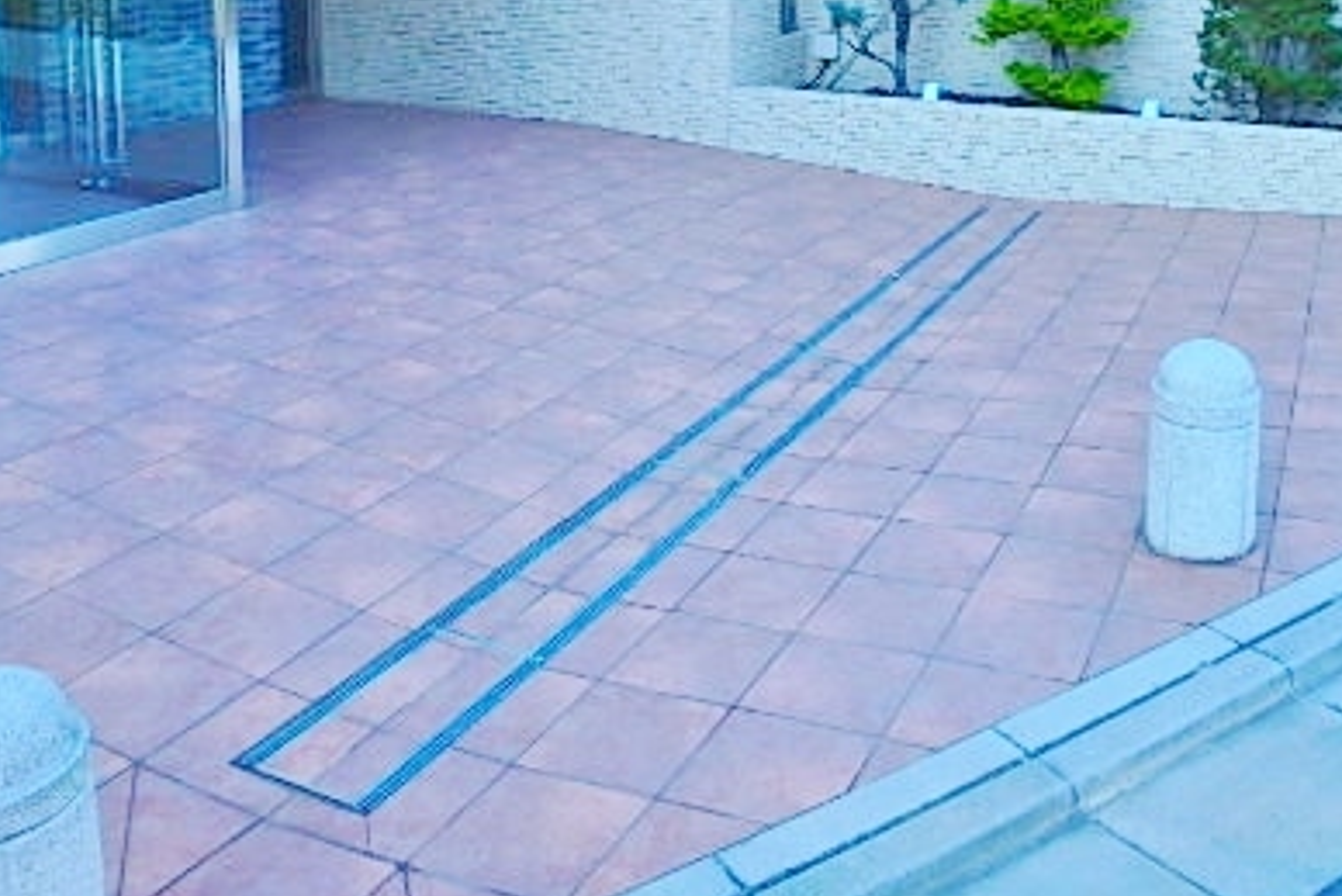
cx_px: 796
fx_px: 1342
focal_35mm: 36
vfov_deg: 34.8
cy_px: 93
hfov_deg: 52.8
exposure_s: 1/200
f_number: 3.5
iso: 125
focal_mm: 3.7
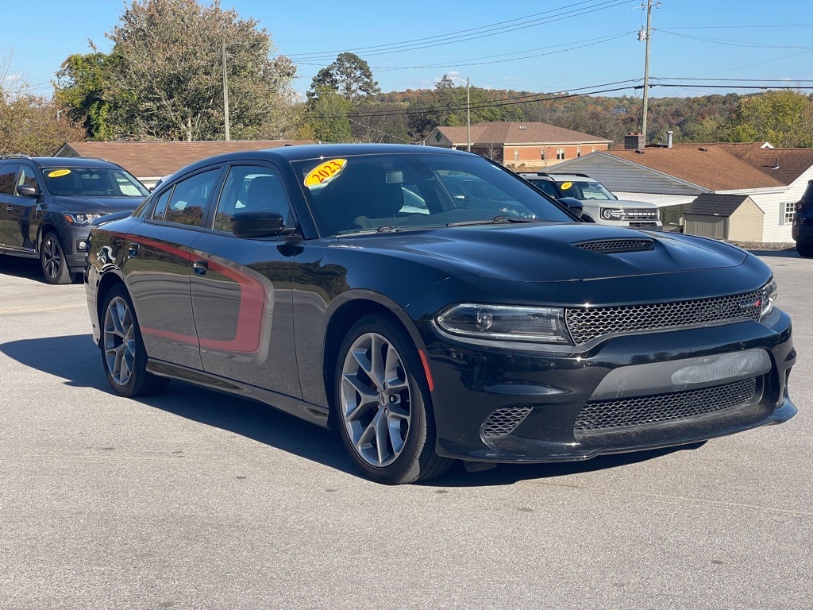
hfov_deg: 36.8
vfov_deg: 28.0
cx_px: 406
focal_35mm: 52
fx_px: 1221
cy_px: 305
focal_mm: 6
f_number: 2
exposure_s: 1/959
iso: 25
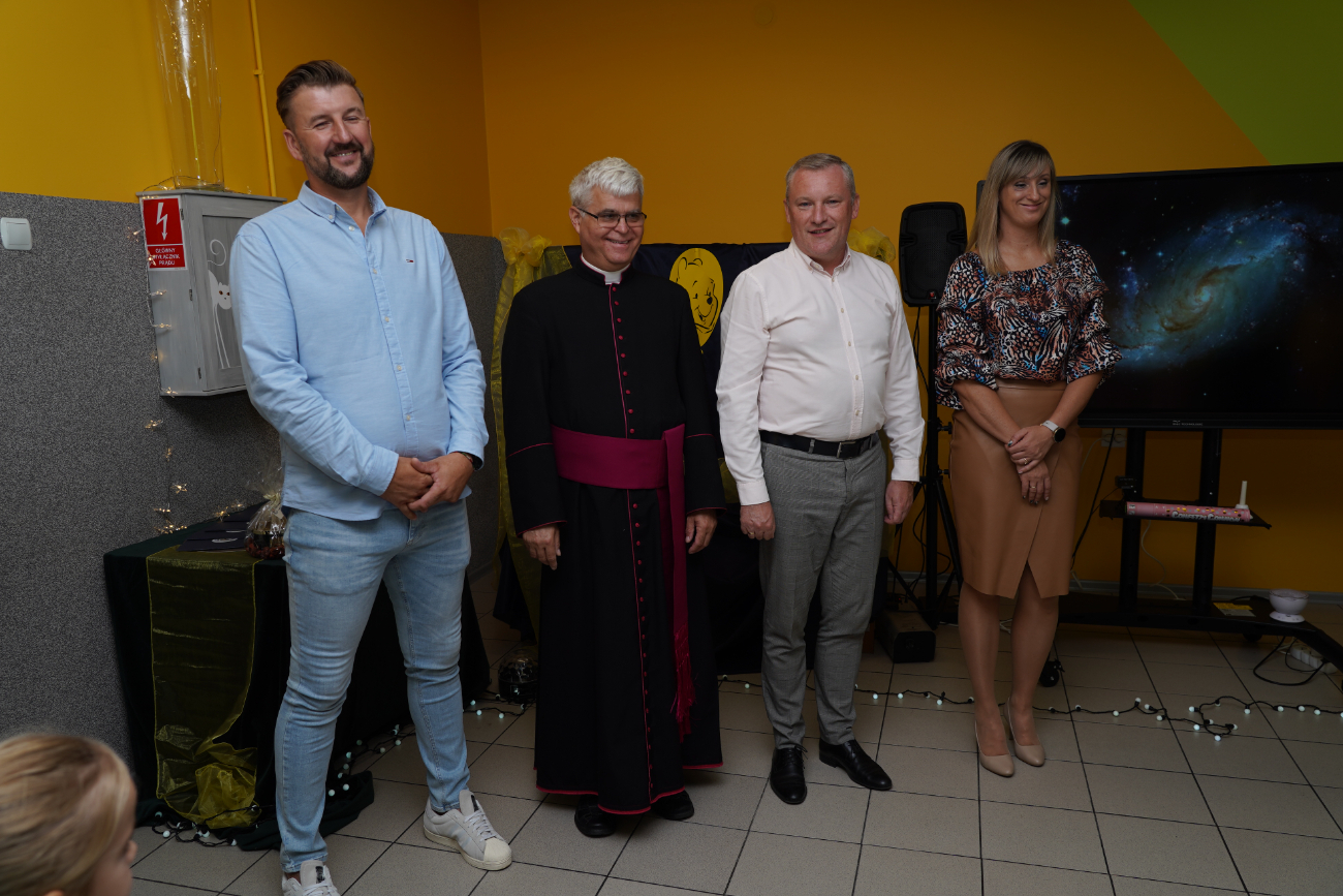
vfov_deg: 49.6
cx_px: 672
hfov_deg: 69.4
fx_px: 970
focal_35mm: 26
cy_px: 448
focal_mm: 26
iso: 100
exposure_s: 1/100
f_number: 5
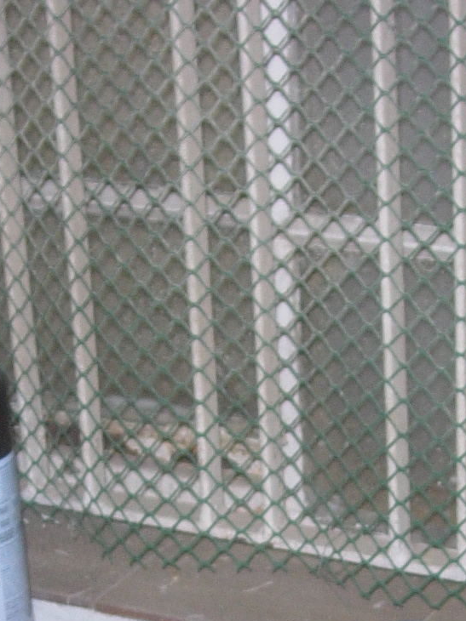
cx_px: 287
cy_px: 752
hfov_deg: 11.0
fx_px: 2425
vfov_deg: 14.2
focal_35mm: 135
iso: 79
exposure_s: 1/64
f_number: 2.8
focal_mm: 7.8
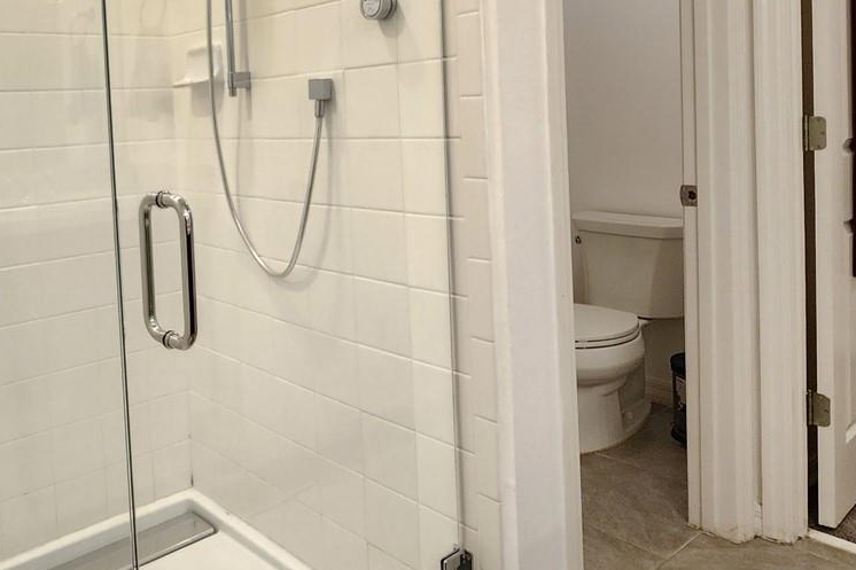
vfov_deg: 43.6
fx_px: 689
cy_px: 147
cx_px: 240
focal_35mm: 29
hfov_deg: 61.0
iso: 200
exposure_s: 1/60
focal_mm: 2.2
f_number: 2.2
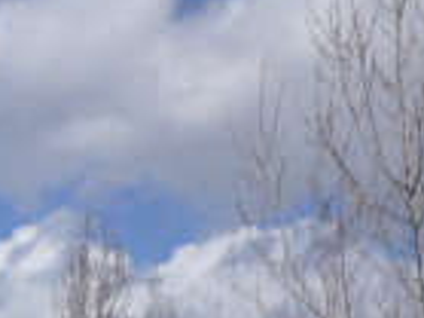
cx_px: -525
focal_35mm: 138
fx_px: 1689
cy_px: 547
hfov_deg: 12.1
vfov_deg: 10.2
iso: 100
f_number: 9
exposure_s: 1/320
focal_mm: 4.5
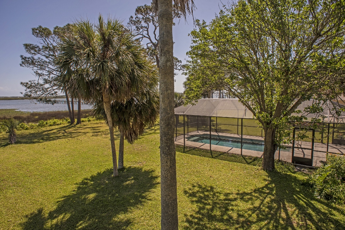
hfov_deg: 83.9
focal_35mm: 20
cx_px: 172
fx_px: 192
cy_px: 115
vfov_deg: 62.0
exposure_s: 1/800
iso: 125
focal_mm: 20
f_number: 9
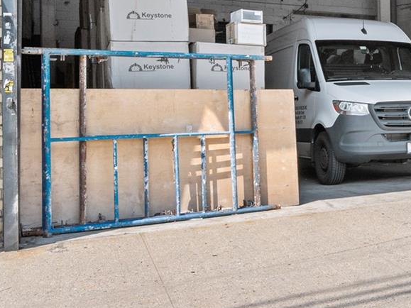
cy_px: 72
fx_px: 605
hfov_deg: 31.4
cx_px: 494
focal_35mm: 51
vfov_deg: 28.1
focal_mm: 15
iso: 100
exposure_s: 1/320
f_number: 8
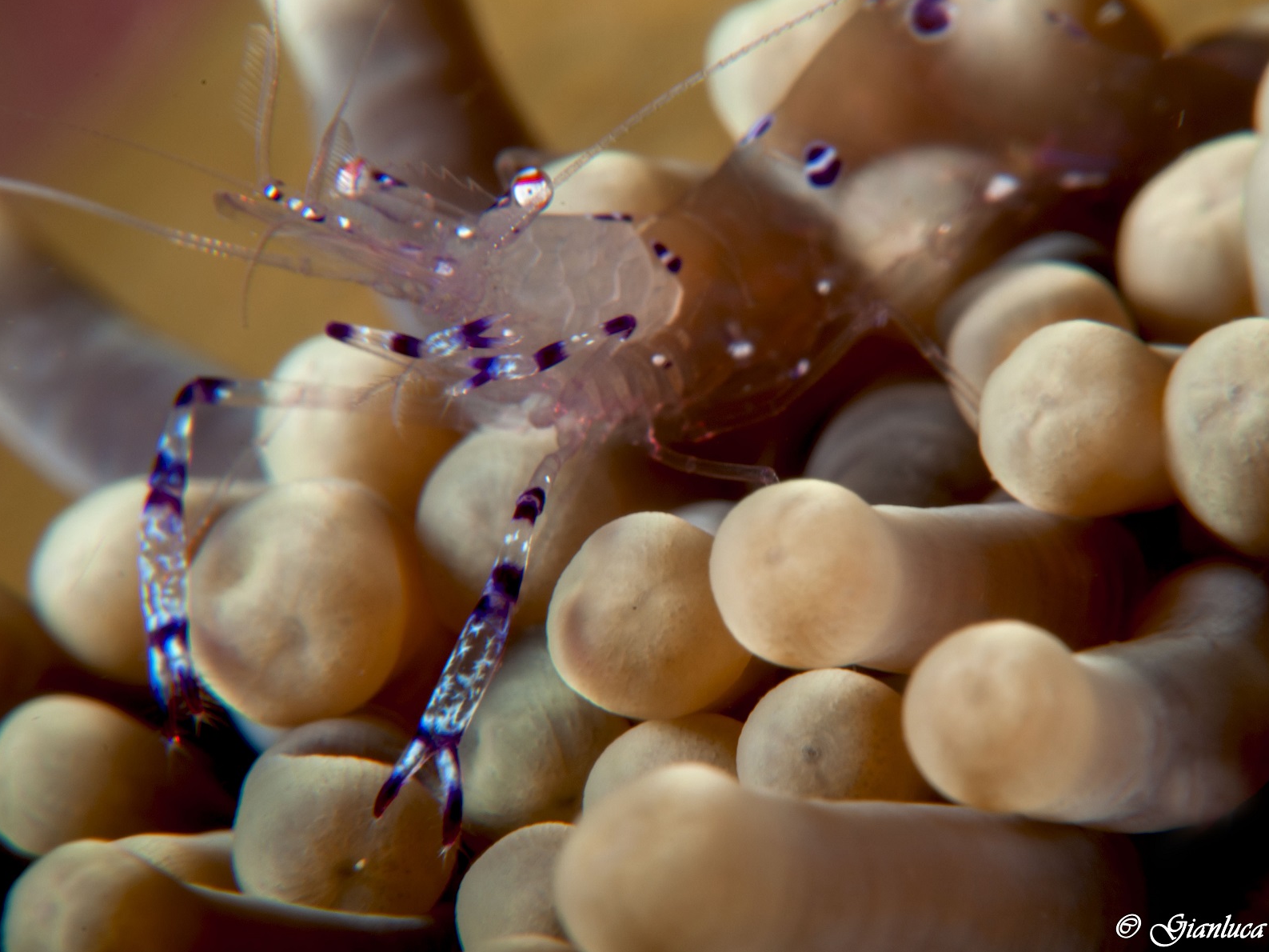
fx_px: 6288
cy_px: 476
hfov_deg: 11.5
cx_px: 673
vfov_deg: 8.7
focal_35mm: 172
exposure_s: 1/200
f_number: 36
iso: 200
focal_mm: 105
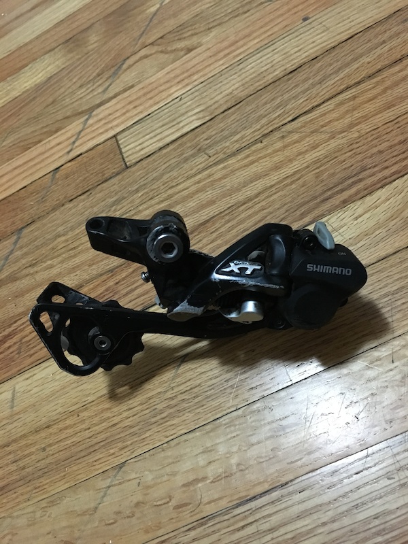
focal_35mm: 29
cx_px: 204
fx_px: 456
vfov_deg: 61.7
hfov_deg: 48.2
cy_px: 272
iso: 250
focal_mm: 4.15
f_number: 2.2
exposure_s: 1/15
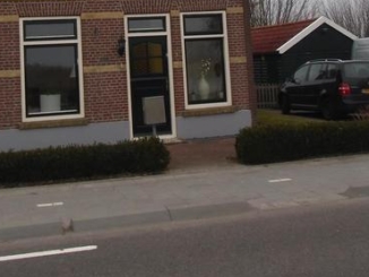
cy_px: -11
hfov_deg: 35.3
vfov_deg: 25.5
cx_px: 138
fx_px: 576
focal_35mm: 54
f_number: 3.2
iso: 64
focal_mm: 4.43
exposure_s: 1/60
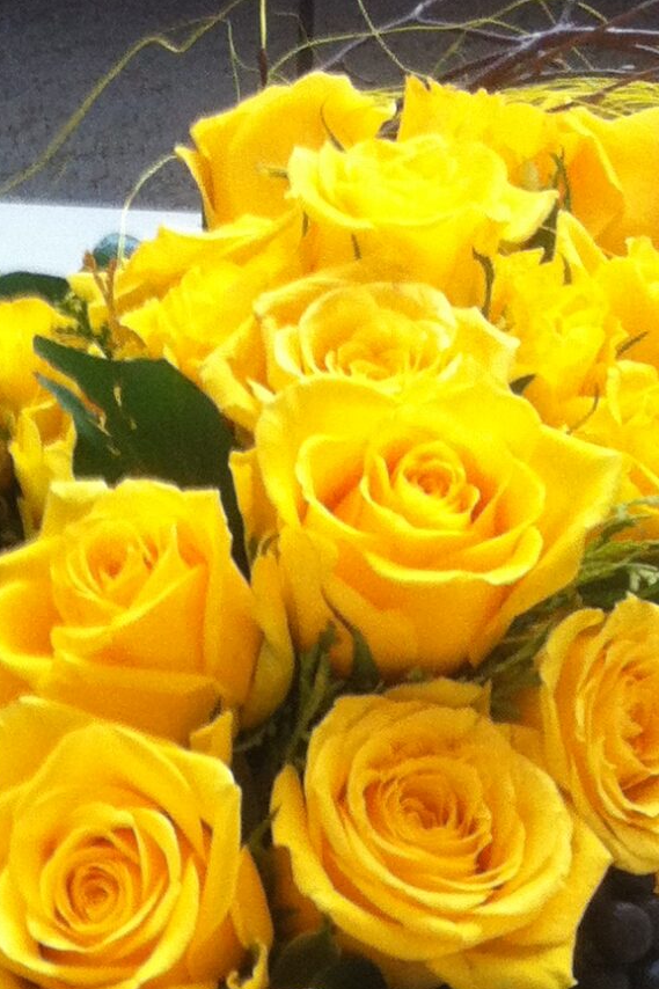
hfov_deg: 12.4
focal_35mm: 109
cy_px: 1181
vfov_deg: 17.9
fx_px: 2994
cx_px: 24
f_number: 2.8
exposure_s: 1/15
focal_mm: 3.85
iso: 125
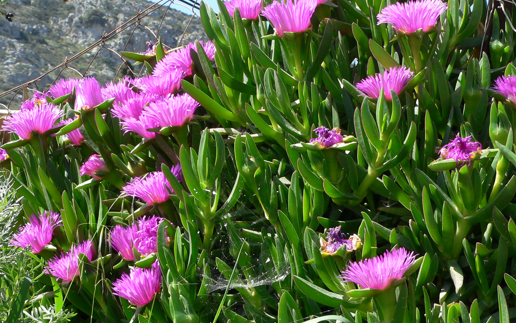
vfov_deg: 13.9
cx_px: 311
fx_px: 1322
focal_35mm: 94
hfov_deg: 22.1
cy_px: 205
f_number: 4
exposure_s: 1/320
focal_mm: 12.1
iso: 80
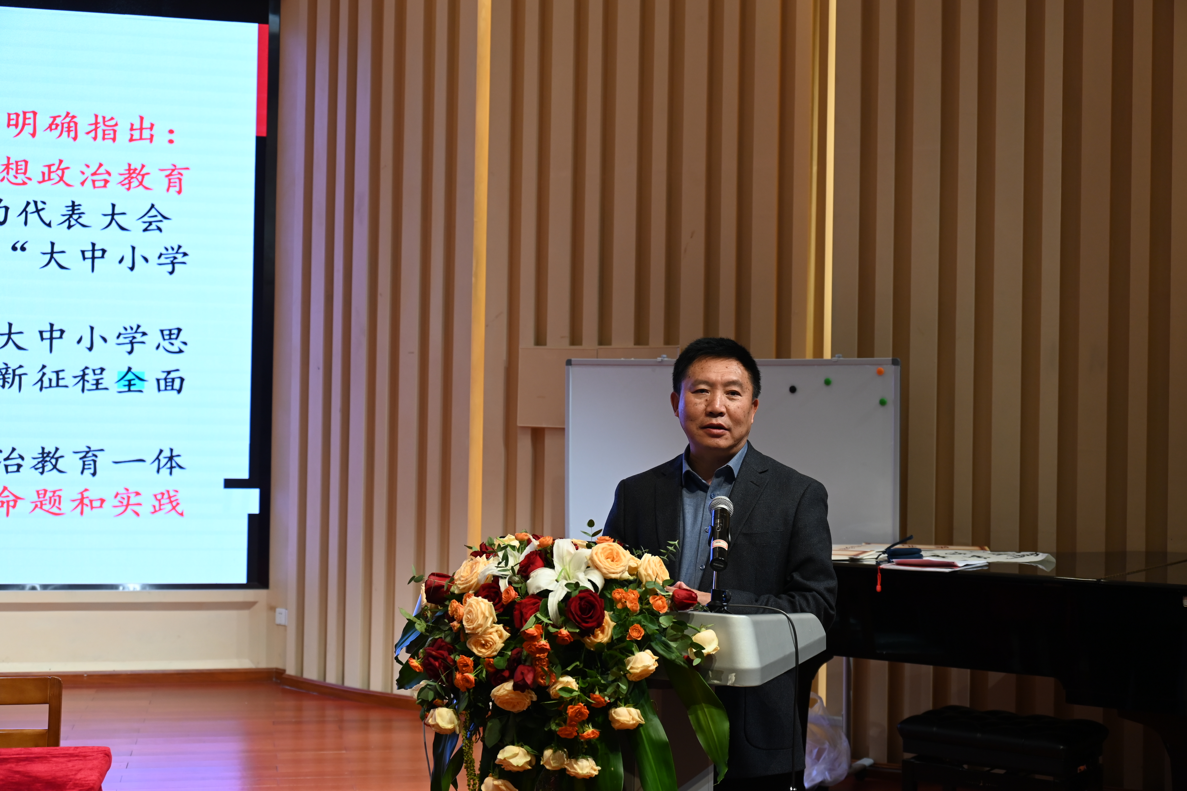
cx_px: 594
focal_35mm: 46
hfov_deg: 42.8
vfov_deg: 29.2
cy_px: 396
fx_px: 1516
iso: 640
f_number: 5.3
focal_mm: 46
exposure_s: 1/100
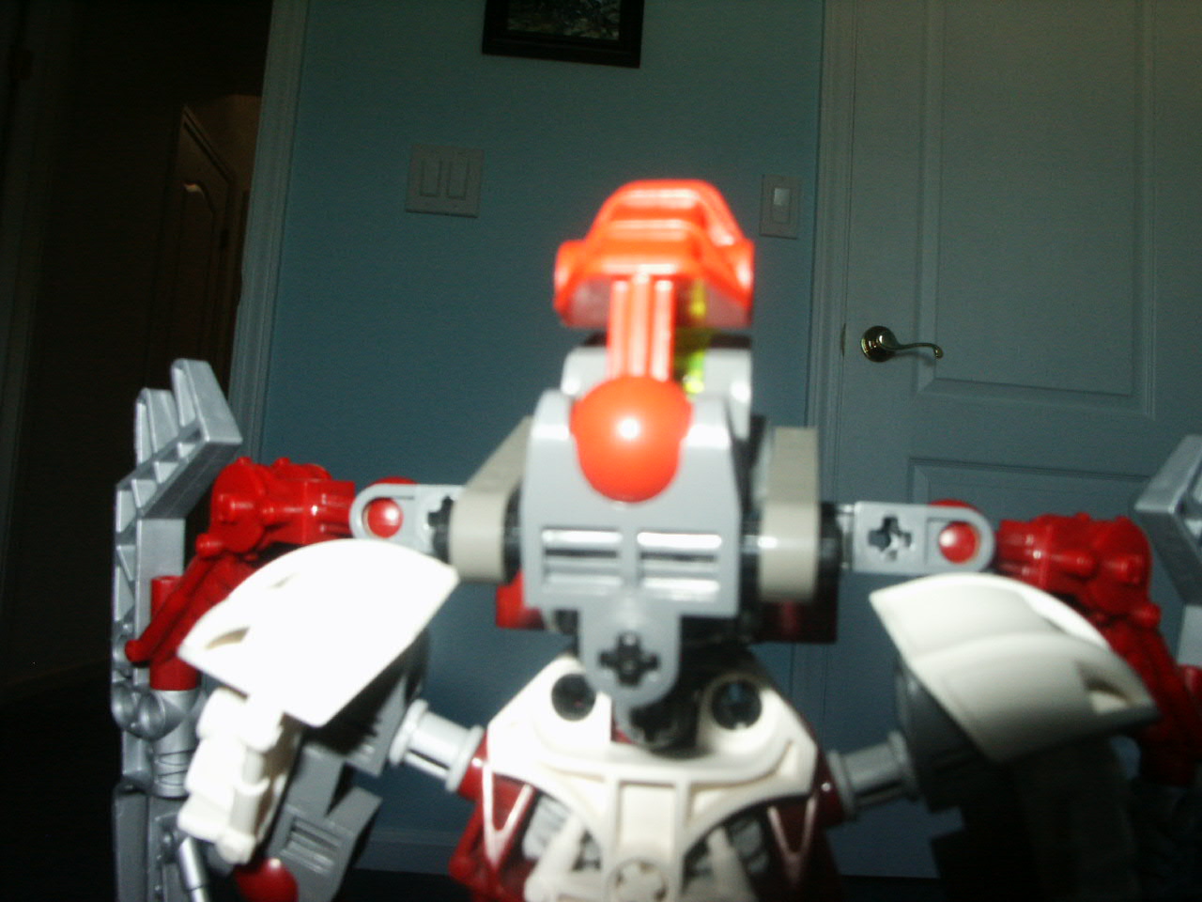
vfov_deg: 40.7
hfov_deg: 52.6
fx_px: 1215
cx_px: 601
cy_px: 451
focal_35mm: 35
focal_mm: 7.18
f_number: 6.7
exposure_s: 1/45
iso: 200
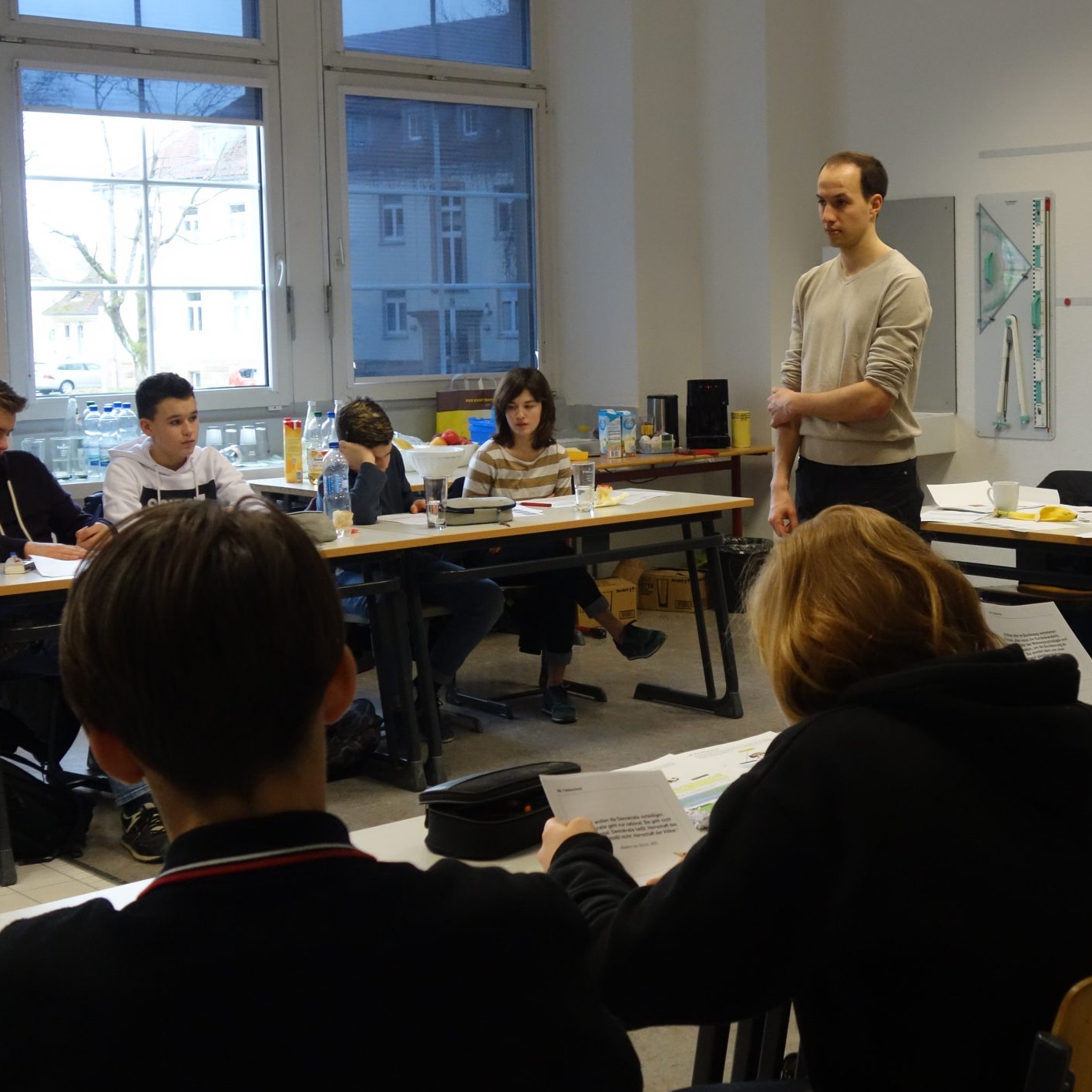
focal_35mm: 53
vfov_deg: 32.1
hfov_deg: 31.8
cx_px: 781
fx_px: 1892
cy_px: 447
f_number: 3.5
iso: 800
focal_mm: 12.48
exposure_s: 1/100
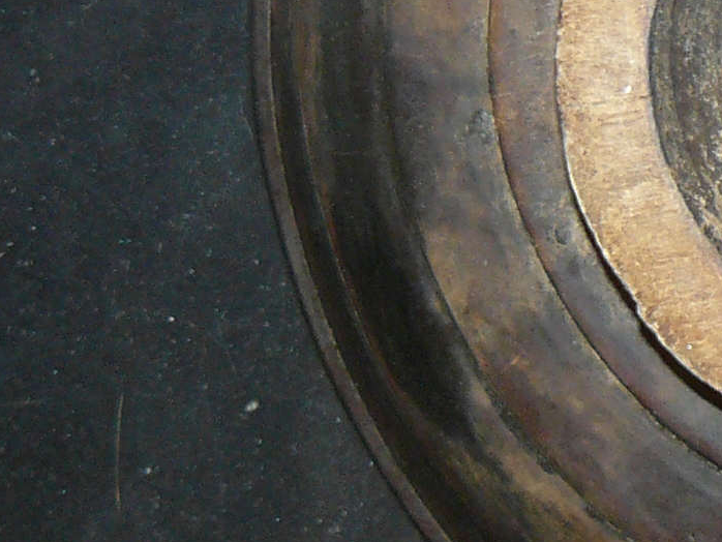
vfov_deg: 8.4
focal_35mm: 176
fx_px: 3672
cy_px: 85
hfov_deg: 10.9
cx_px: 1007
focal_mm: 6.6
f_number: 2.8
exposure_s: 1/20
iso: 100
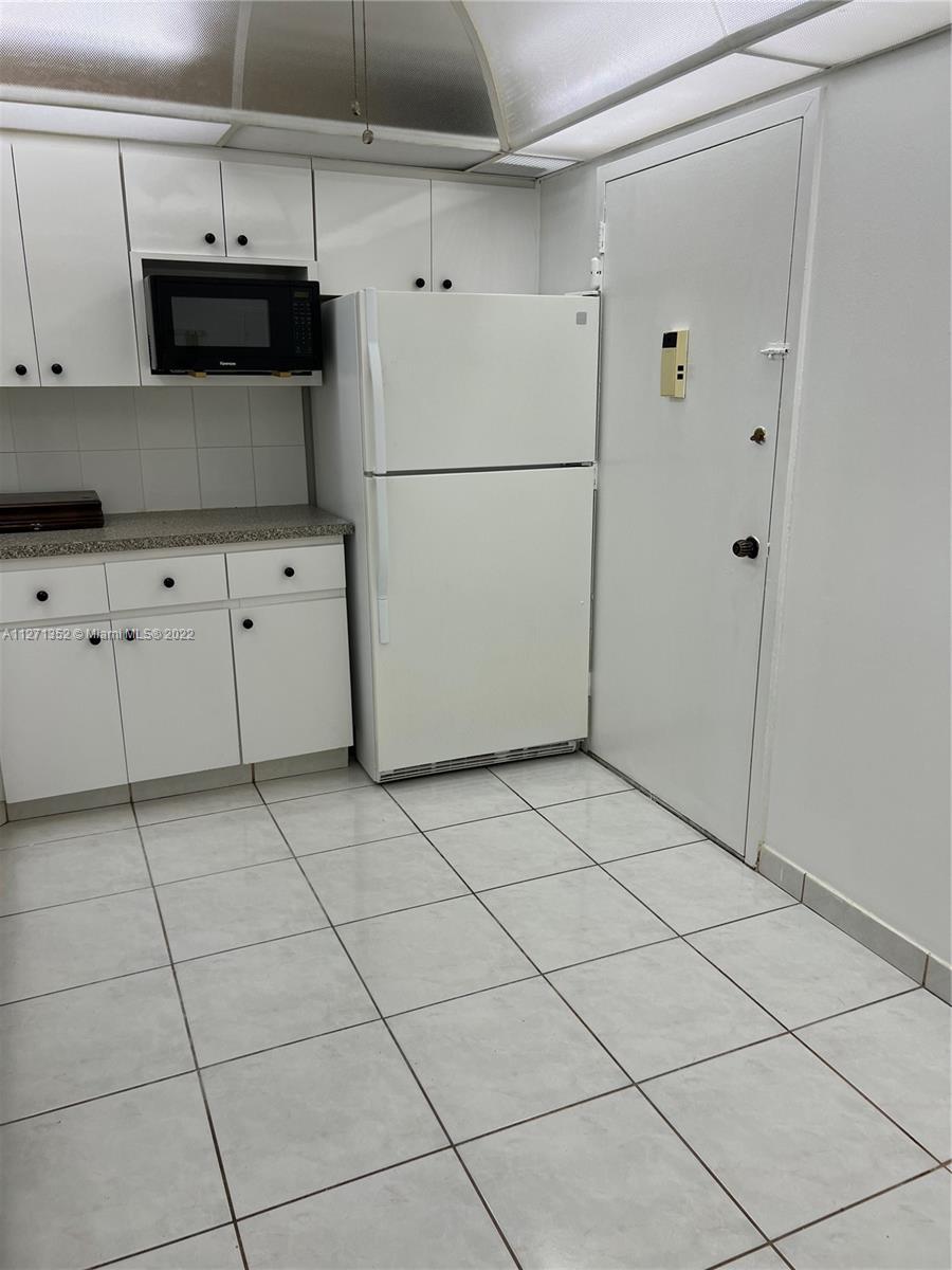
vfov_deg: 67.3
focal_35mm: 26
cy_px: 635
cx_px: 476
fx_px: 953
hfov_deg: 53.1
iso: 40
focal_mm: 5.7
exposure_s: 1/120
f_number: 1.5
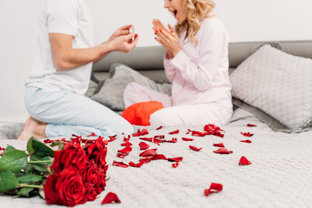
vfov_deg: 27.0
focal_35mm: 50
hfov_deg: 39.6
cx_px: 156
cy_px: 104
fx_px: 433
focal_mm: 50
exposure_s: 1/160
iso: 125
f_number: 4.5
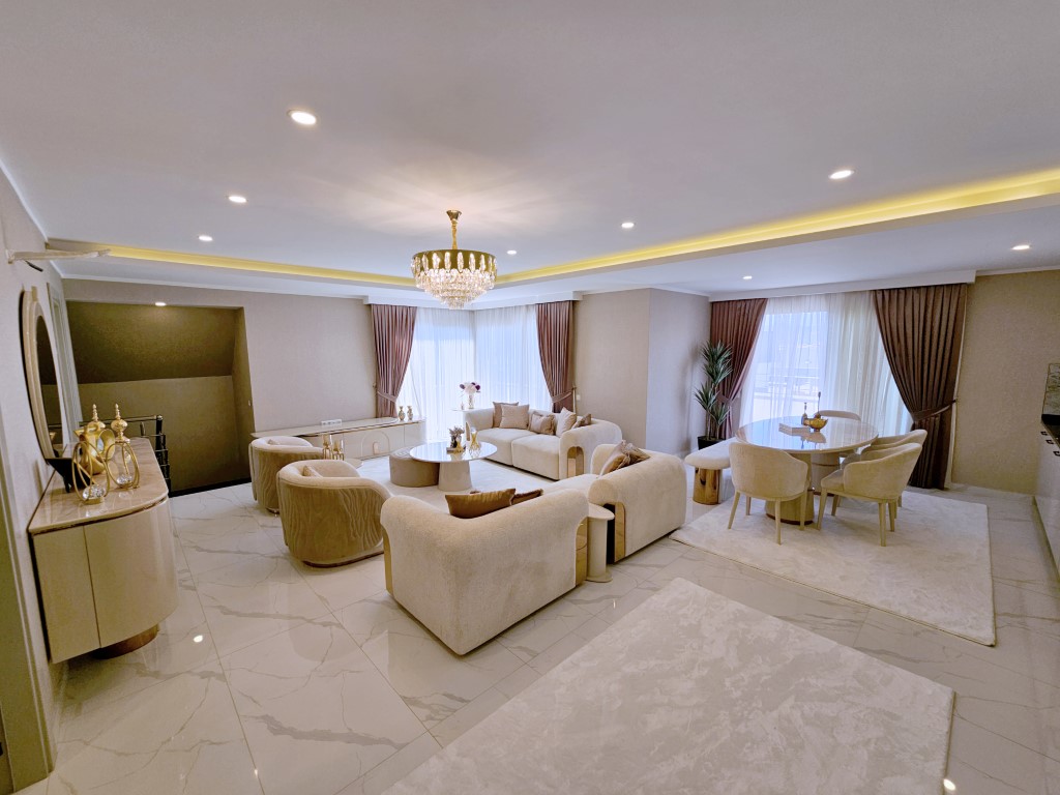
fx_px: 398
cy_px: 398
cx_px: 530
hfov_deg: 106.2
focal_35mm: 13
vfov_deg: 89.9
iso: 50
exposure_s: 1/111
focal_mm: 2.2
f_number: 2.2
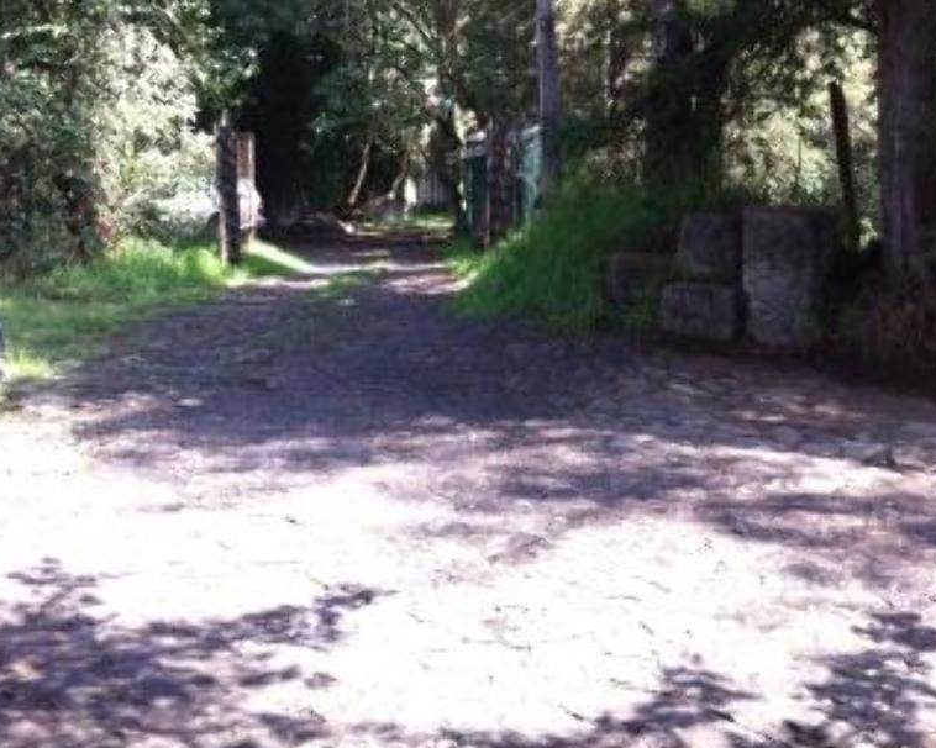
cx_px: 454
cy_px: 275
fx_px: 1329
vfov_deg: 31.3
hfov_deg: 38.8
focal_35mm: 48
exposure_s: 1/100
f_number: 2.8
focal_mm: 3.85
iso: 100
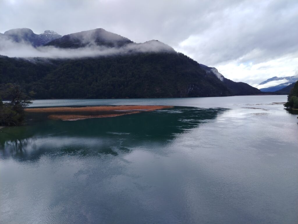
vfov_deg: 56.8
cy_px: 112
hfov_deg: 71.6
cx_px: 149
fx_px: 207
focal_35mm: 24
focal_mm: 5.25
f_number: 1.75
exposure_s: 1/469
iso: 100
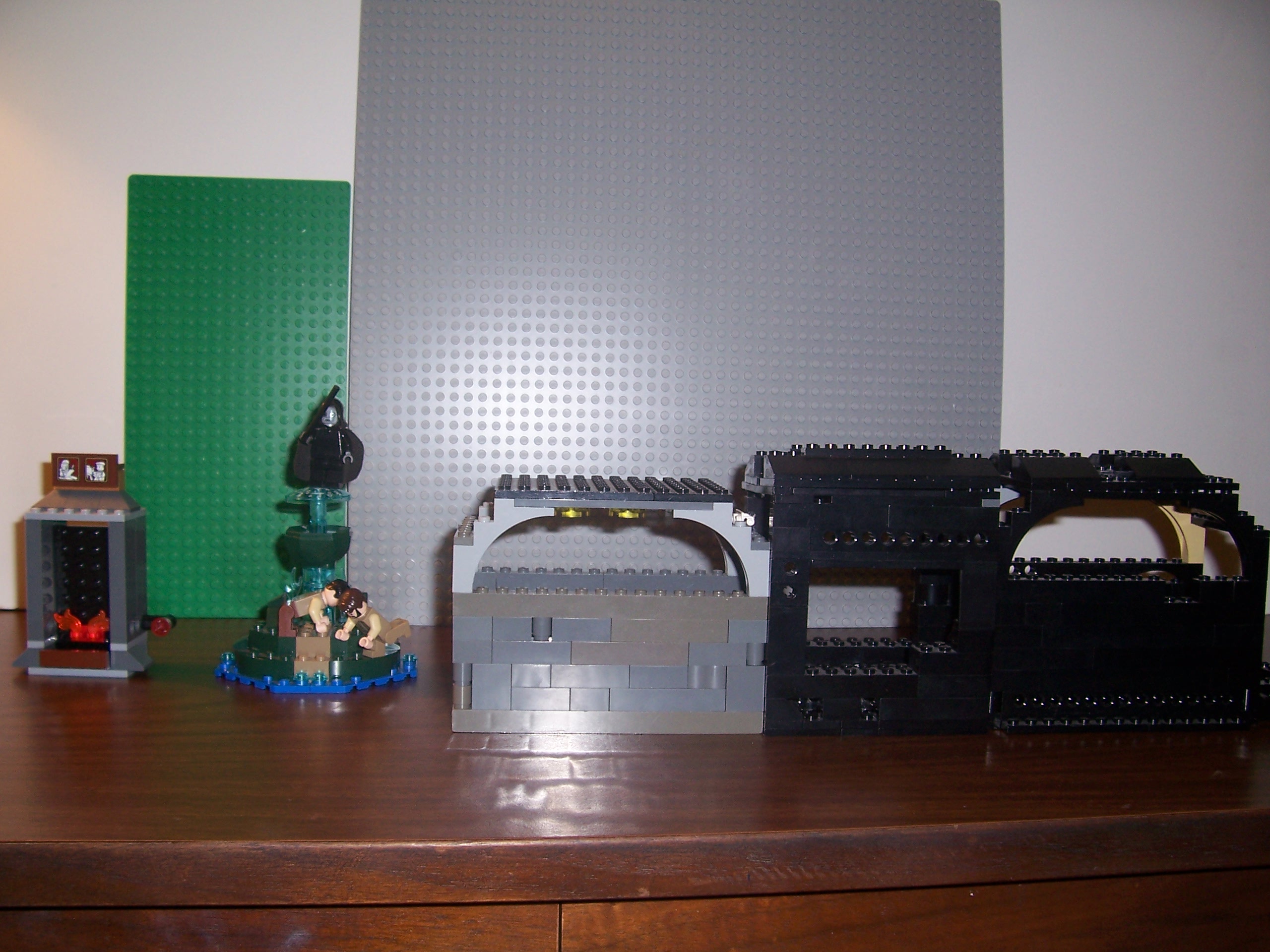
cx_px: 635
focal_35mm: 34
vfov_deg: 41.8
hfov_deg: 54.0
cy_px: 476
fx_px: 1247
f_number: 2.7
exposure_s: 1/60
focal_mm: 5.6
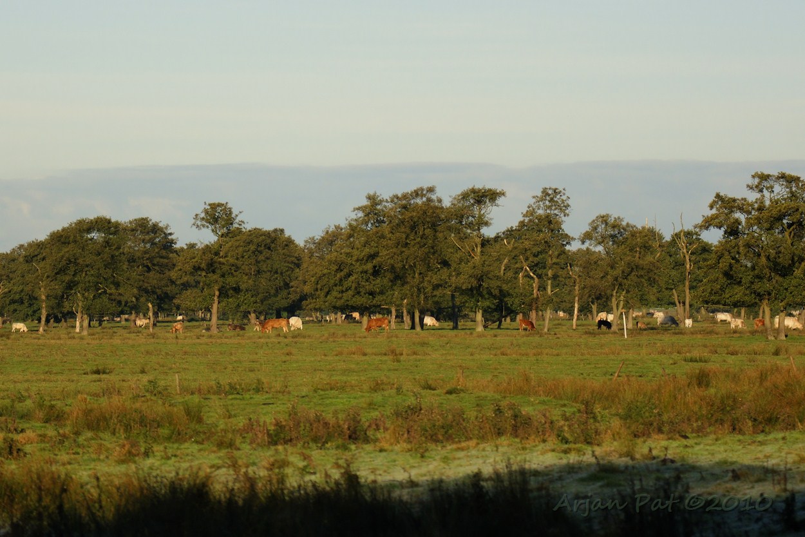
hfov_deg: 10.2
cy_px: 268
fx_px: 4527
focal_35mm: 202
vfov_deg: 6.8
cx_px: 402
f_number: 4
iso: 200
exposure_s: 1/2500
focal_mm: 135
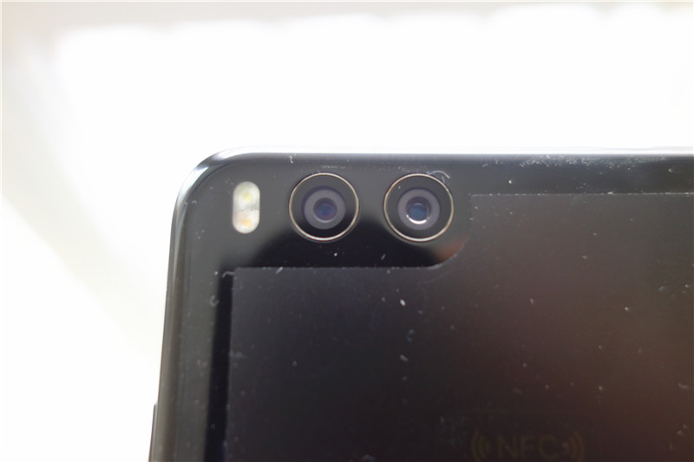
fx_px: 540
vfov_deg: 46.4
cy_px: 231
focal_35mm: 28
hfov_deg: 65.5
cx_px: 347
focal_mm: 10.4
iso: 125
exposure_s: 1/60
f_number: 1.8
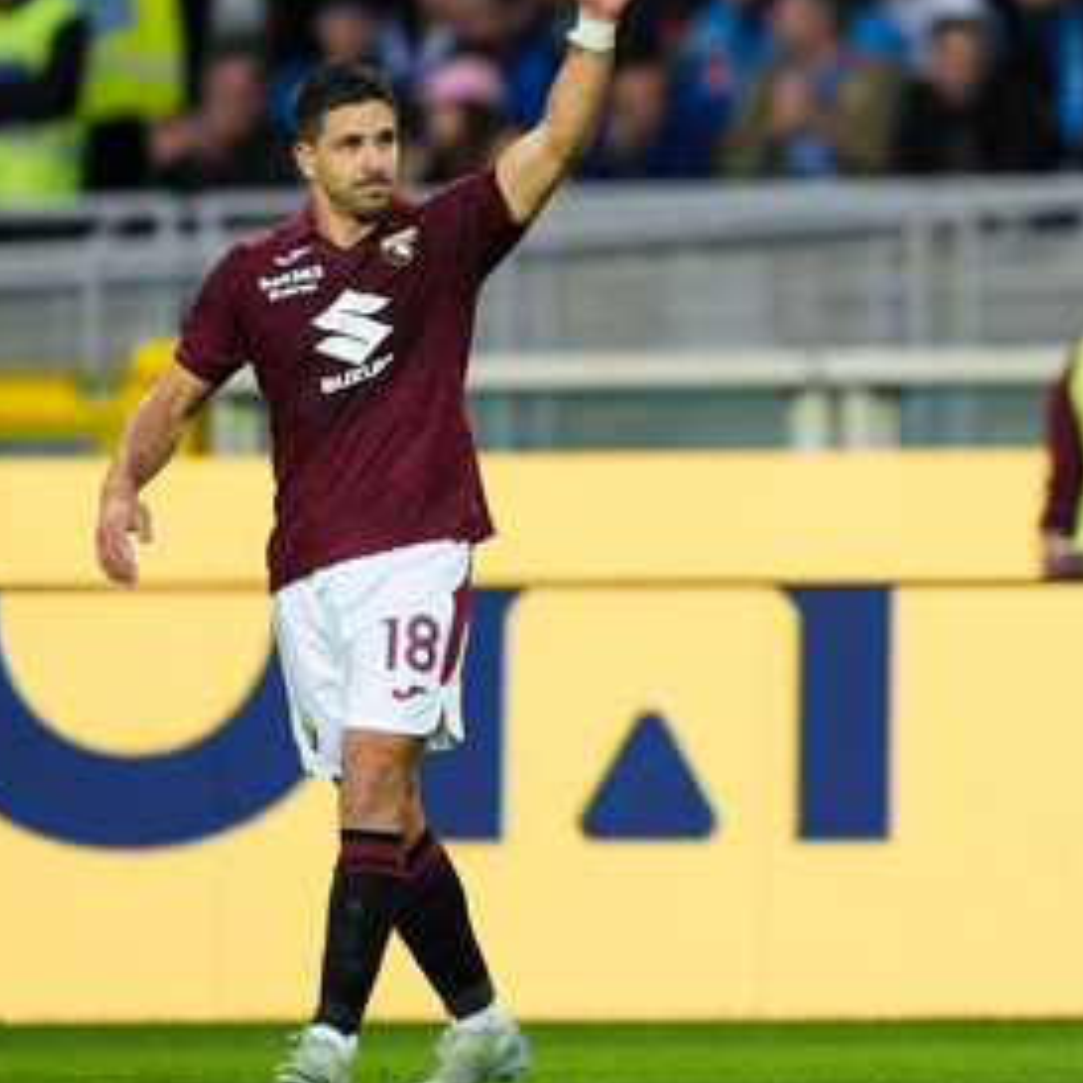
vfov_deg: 2.8
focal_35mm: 637
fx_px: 22547
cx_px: 774
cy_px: 506
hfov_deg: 2.8
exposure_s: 1/1600
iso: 1600
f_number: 2.8
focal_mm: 400
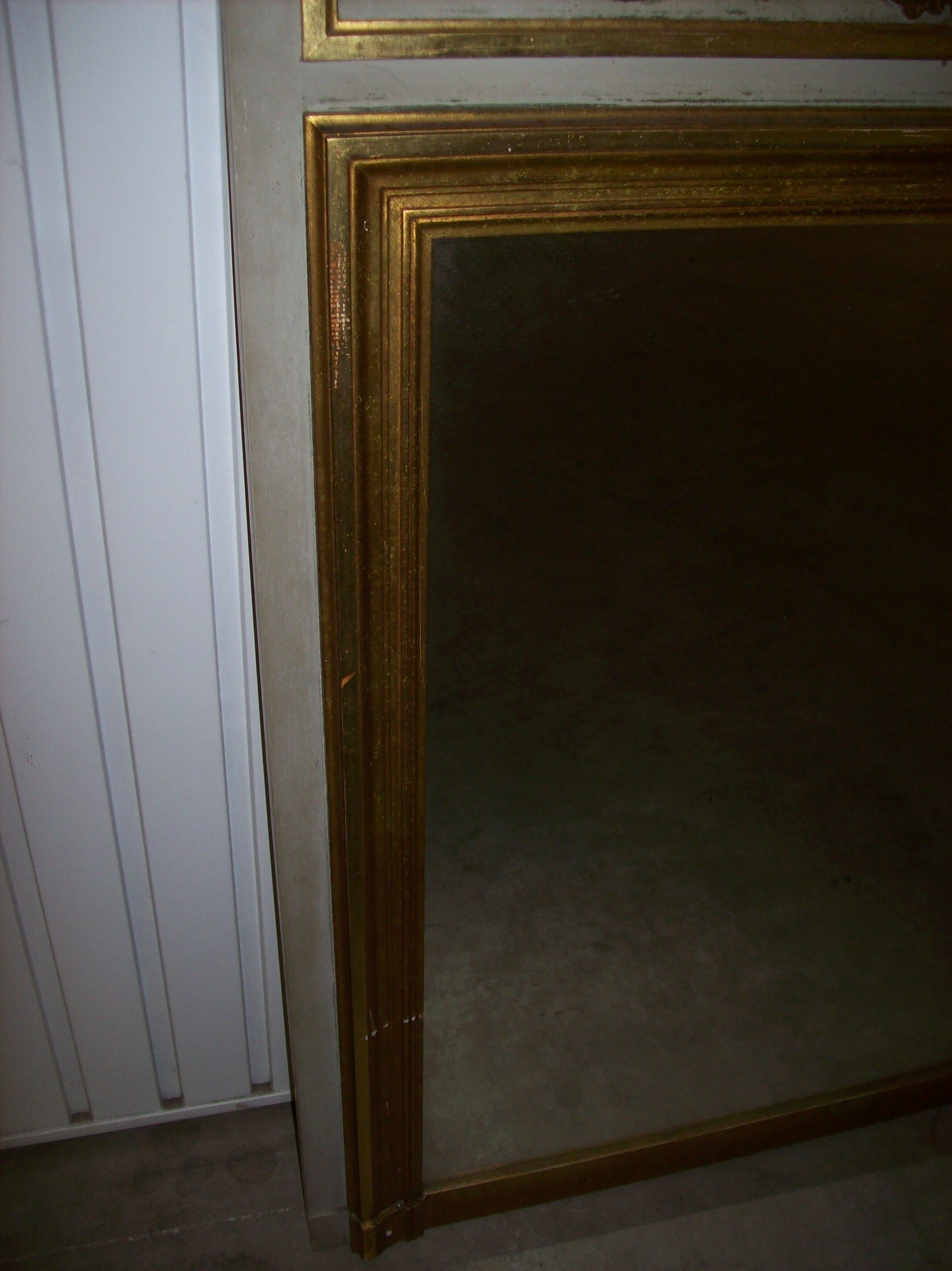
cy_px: 636
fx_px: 1321
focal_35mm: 36
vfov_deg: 51.4
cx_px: 476
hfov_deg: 39.6
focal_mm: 6
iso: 80
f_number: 2.7
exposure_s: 1/64
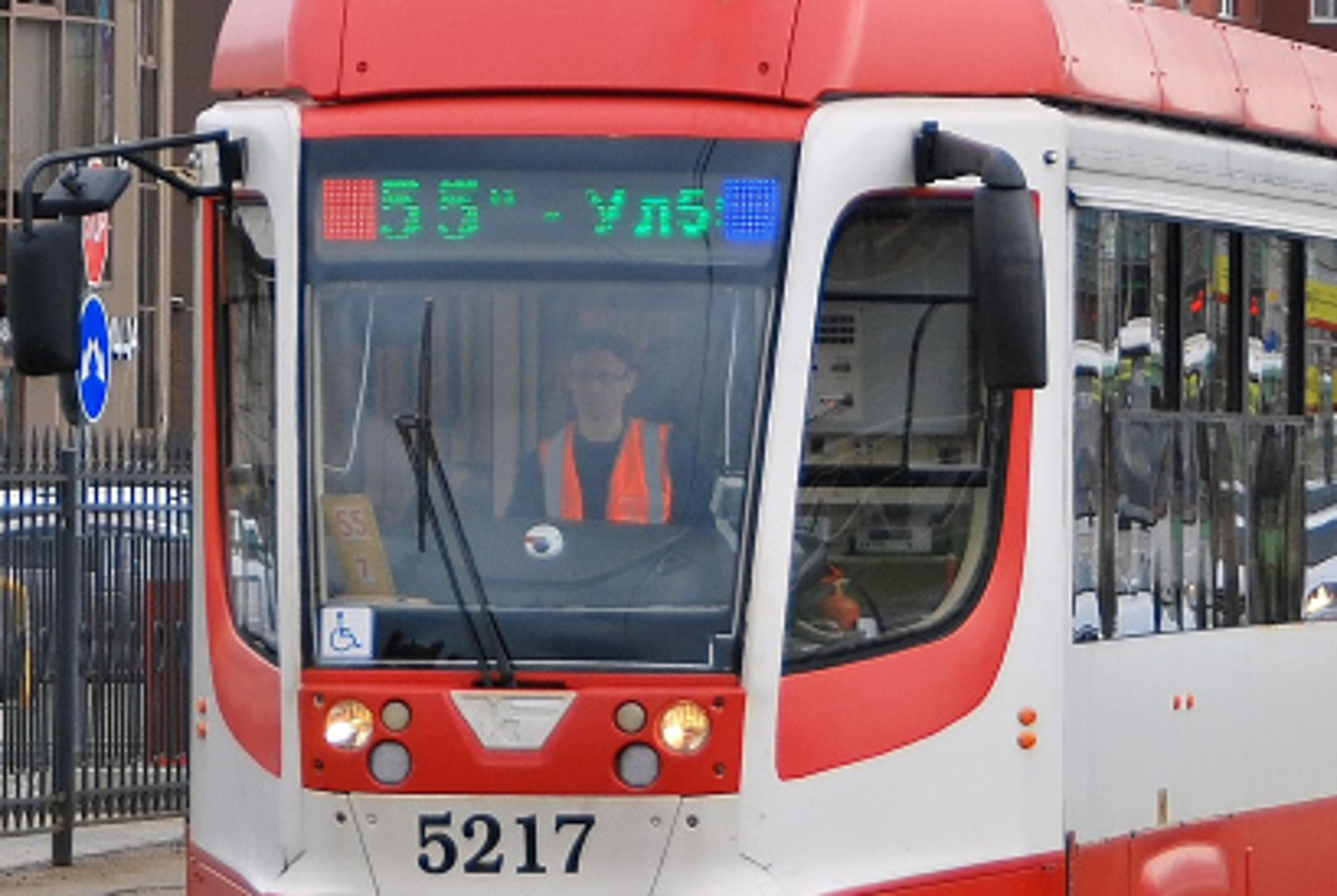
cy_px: -193
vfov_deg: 3.6
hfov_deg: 5.4
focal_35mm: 381
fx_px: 14170
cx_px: 389
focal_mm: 80
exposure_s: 1/320
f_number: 5.3
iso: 100
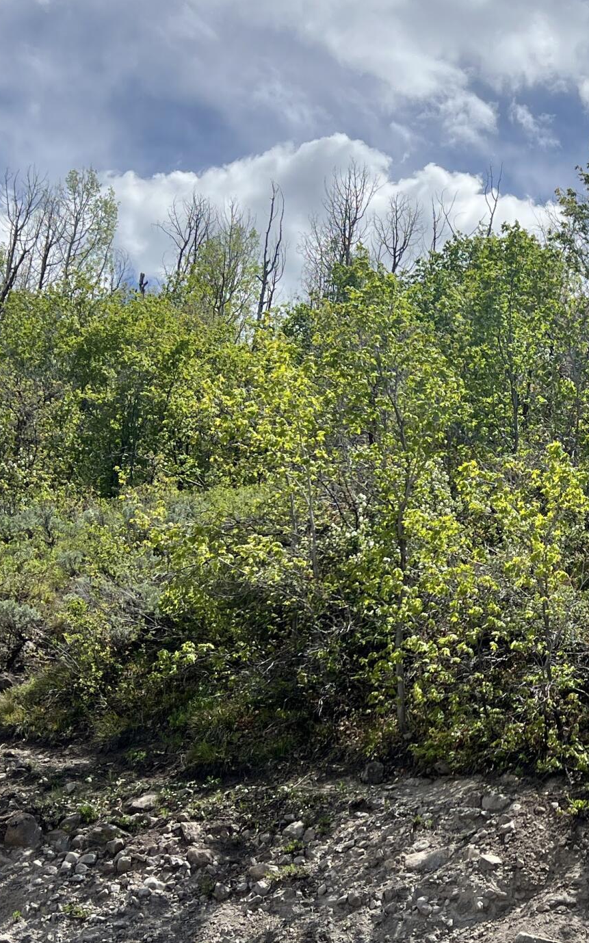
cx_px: 579
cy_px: 527
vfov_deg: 34.0
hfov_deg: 21.0
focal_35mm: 60
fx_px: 1541
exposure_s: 1/5587
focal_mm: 5.7
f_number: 1.5
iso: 50
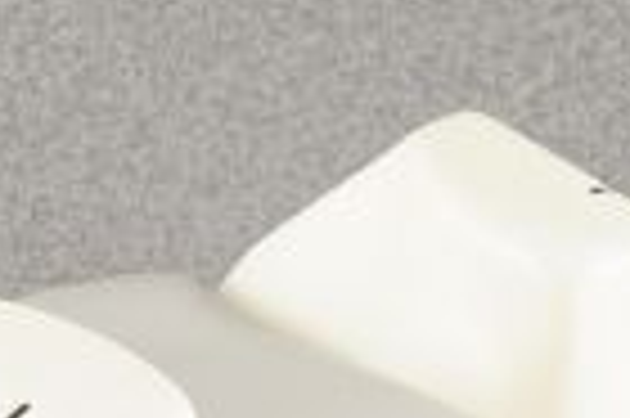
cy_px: 685
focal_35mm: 215
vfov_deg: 6.3
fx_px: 3758
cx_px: 243
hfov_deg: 9.6
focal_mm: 50
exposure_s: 1/125
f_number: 10
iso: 1600
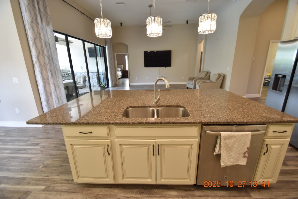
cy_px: 100
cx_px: 149
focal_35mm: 15
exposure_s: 1/60
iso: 800
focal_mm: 10
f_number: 3.5
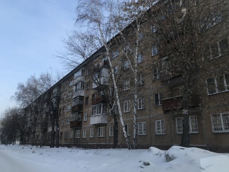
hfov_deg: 61.7
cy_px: 84
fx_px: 192
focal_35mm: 29
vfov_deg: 48.2
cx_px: 114
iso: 20
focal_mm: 3.99
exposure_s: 1/544
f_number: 1.8
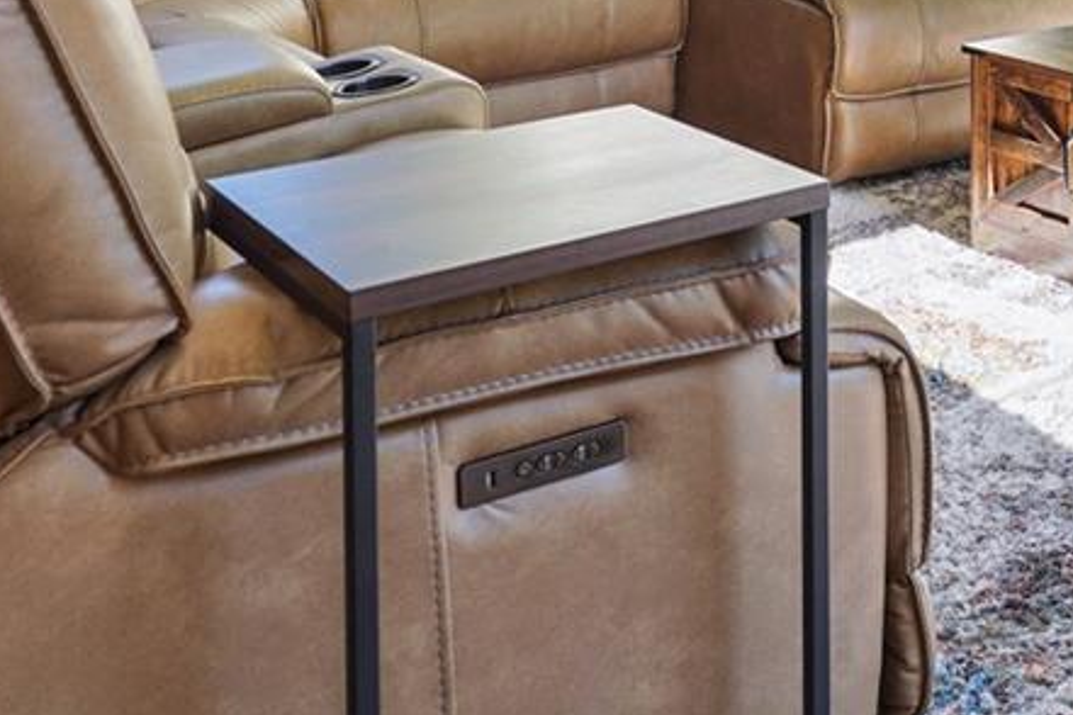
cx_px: 1217
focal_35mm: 58
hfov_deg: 30.4
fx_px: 1729
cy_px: -392
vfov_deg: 19.9
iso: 200
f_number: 6.3
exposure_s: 1/25
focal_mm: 16
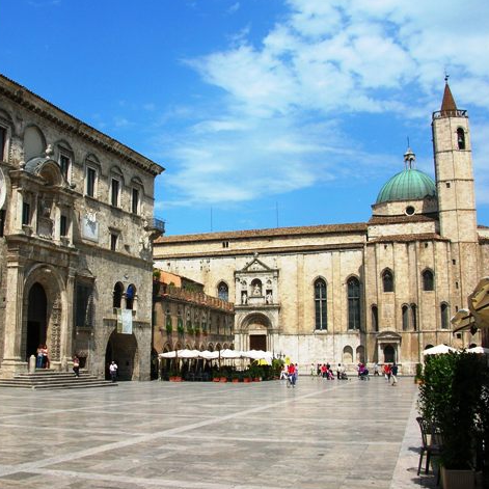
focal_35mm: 42
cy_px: 242
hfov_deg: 39.8
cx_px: 186
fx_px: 671
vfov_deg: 40.0
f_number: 5.6
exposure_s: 1/369
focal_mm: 5.8
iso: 50
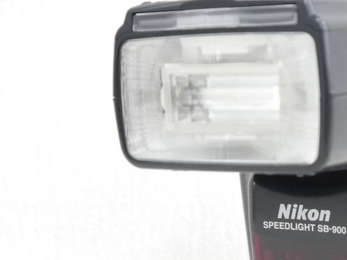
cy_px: 223
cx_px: 290
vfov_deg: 14.2
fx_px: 1032
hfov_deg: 18.9
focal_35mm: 103
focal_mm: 25
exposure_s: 1/100
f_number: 4.6
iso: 1600
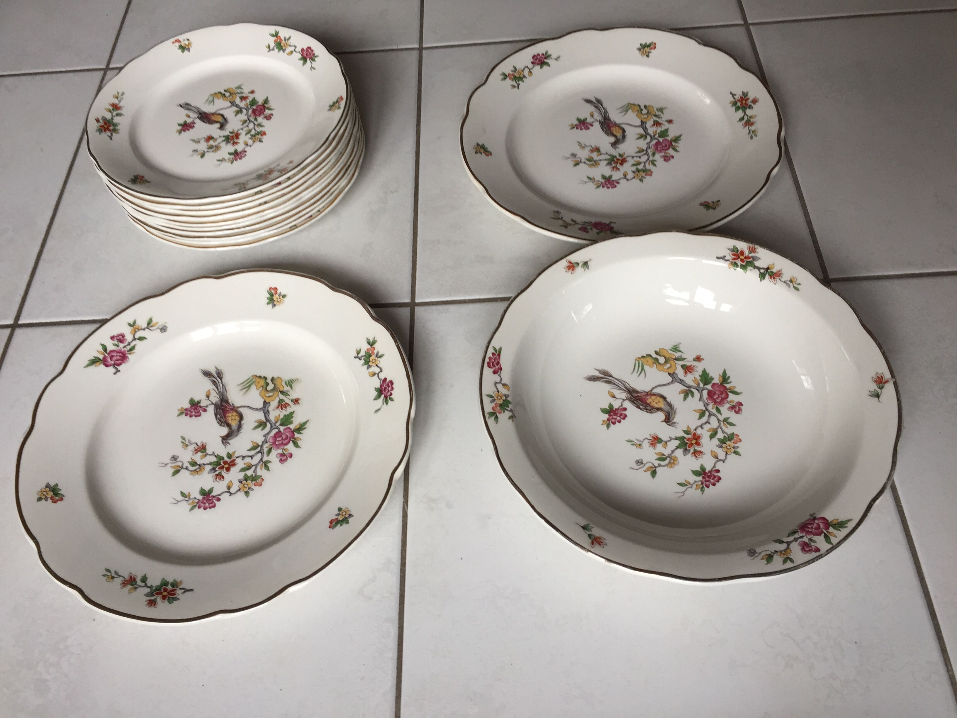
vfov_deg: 48.2
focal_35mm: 29
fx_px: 802
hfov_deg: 61.7
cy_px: 359
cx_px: 478
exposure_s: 1/50
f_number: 2.2
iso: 40
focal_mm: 4.15
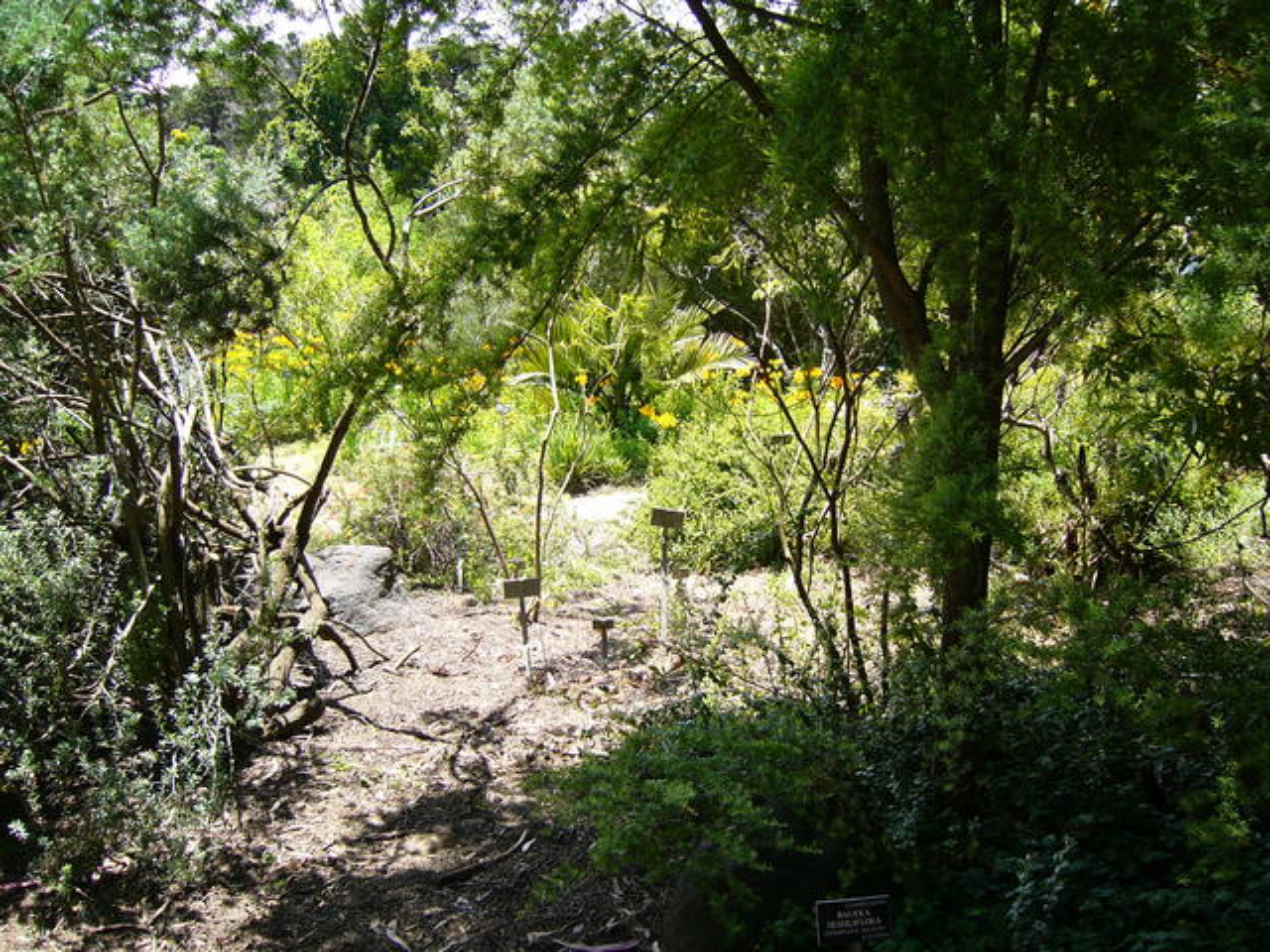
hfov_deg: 52.6
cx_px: 635
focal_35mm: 35
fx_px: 1284
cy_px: 476
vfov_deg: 40.7
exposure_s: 1/200
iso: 50
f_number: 2.8
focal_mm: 5.8
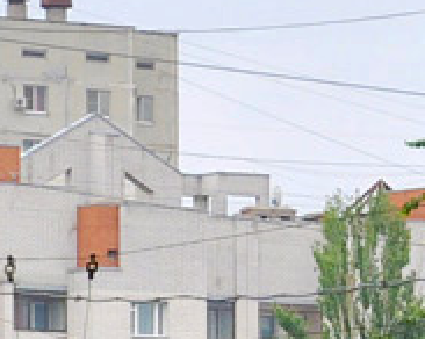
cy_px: 543
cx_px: 834
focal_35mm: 480
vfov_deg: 3.2
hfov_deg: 4.0
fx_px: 6031
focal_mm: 52
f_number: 5.6
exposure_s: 1/250
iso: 280
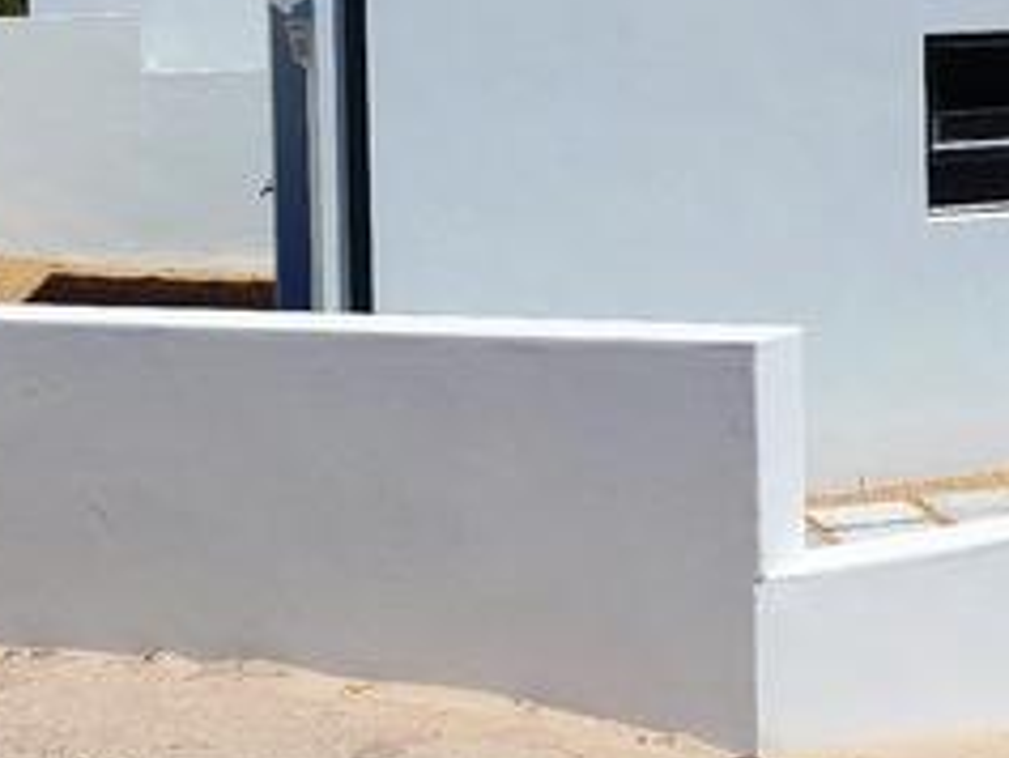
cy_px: -17
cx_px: 1299
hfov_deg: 21.8
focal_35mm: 81
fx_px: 2362
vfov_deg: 17.7
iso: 40
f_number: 1.8
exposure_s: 1/3292
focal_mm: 5.23
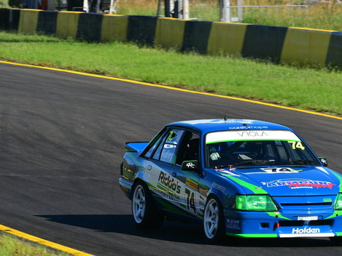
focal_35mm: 492
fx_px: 4862
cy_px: 122
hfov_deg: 4.0
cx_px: 229
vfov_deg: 3.0
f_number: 11
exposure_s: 1/320
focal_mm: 200
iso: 250
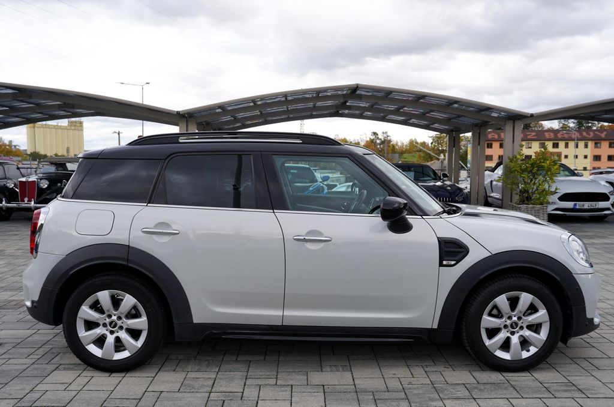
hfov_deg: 63.8
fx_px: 494
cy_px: 204
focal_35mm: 29
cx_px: 307
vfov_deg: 44.8
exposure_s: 1/100
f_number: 5
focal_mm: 29
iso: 100
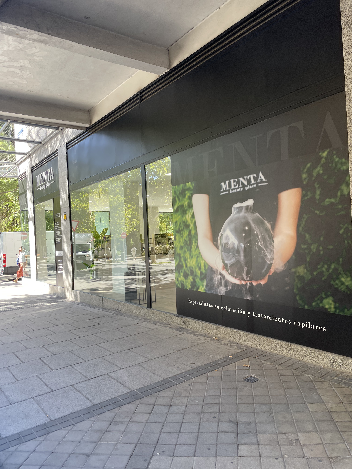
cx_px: 176
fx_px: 353
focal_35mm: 26
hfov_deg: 53.1
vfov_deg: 67.3
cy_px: 234
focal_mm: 4.2
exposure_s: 1/195
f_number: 1.6
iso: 32
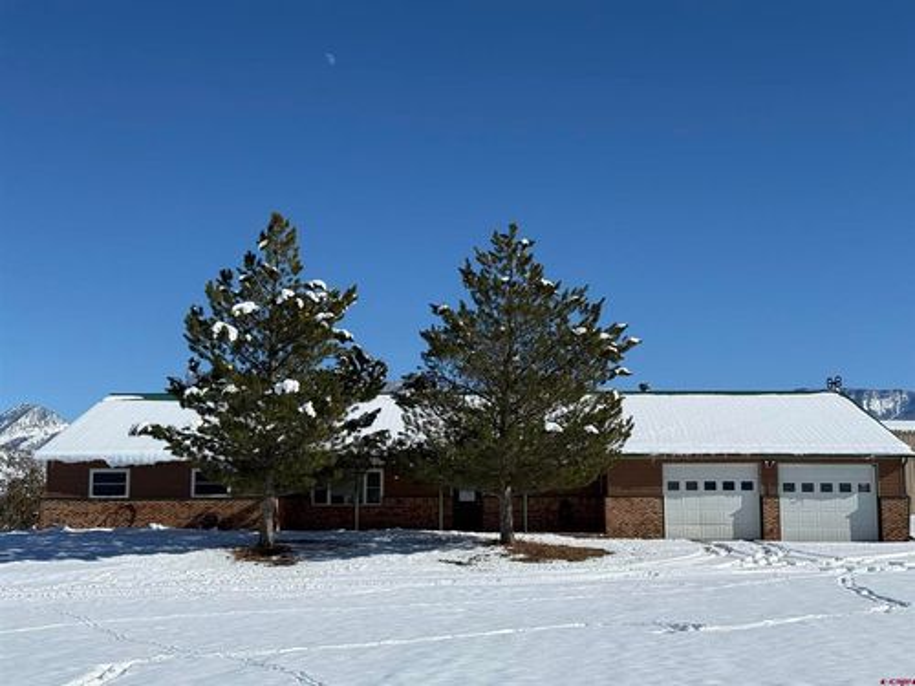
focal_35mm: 48
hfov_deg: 39.7
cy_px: 343
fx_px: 1269
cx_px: 458
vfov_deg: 30.3
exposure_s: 1/11364
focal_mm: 6.76
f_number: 1.78
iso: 64
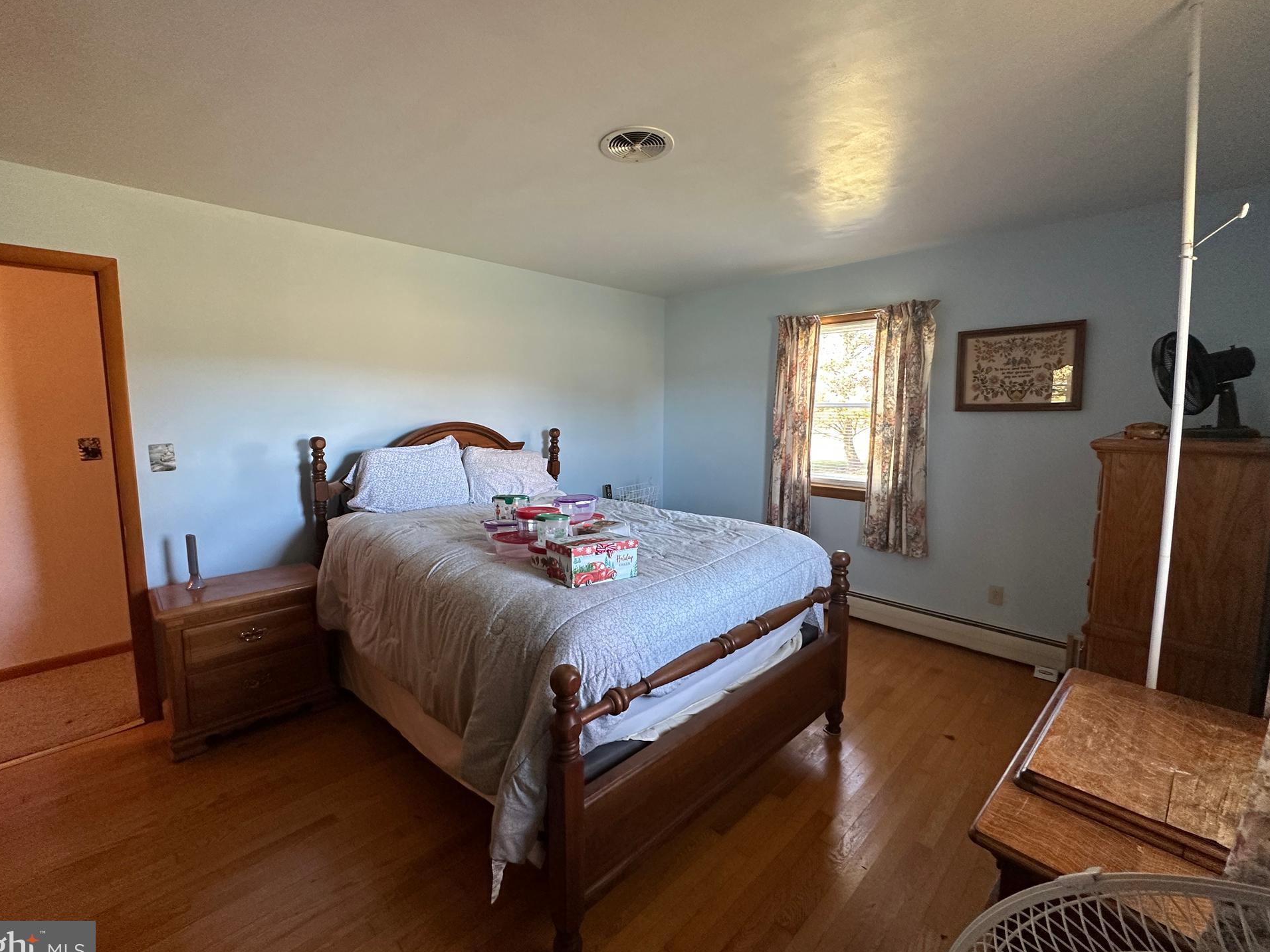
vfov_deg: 81.8
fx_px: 550
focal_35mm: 15
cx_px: 610
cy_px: 465
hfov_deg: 98.1
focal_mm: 2.22
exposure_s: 1/60
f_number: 2.2
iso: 320
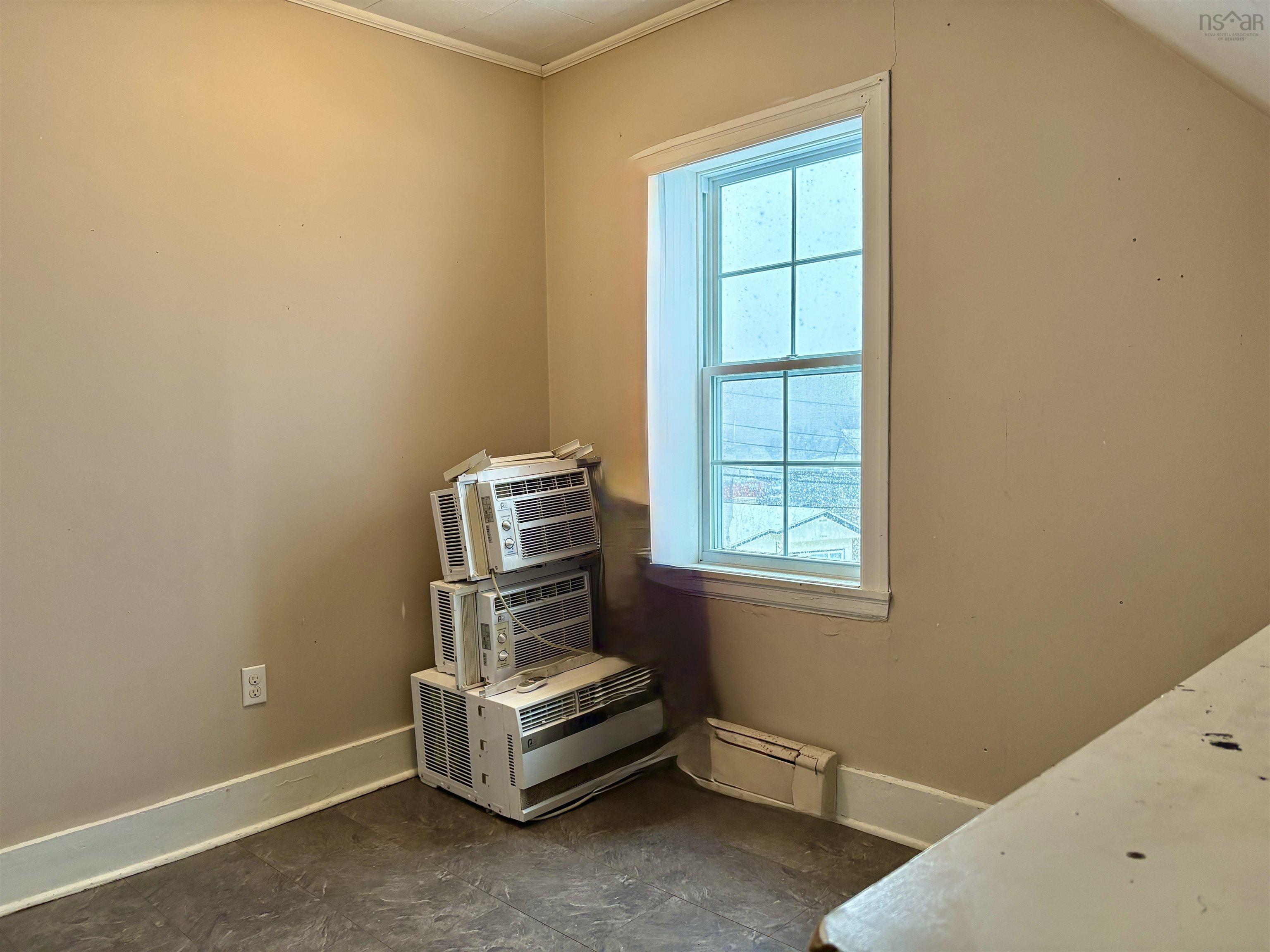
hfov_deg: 67.3
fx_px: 954
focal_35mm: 26
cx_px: 635
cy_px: 476
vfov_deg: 53.1
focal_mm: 5.96
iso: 160
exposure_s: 1/120
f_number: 1.6
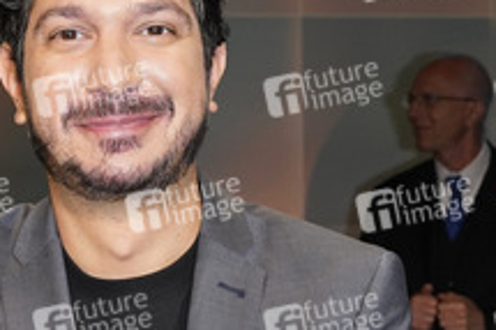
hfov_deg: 31.3
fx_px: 867
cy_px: 148
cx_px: 123
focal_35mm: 63
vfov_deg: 21.5
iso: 2000
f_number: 5.6
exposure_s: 1/160
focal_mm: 30
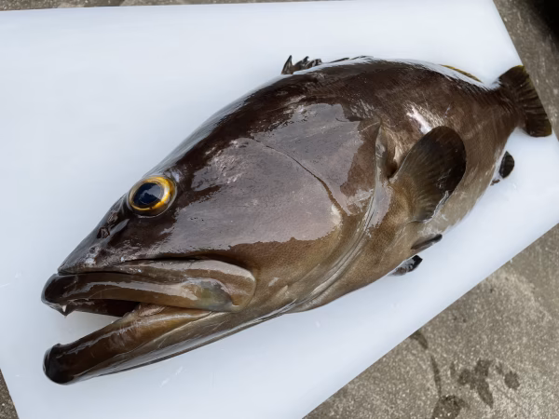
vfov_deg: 53.1
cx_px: 280
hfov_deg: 67.3
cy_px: 210
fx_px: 420
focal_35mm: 26
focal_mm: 4.2
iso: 32
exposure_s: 1/1147
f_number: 1.6
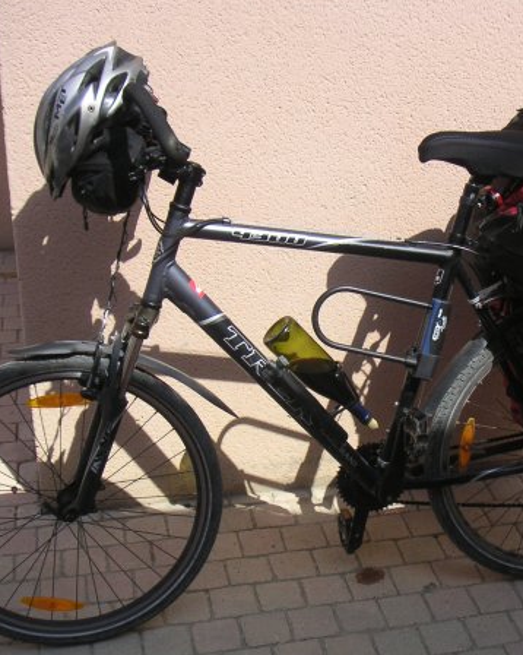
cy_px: 339
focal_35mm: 53
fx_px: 1026
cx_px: 339
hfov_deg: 28.4
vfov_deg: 35.4
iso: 50
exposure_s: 1/180
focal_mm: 6
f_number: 6.7
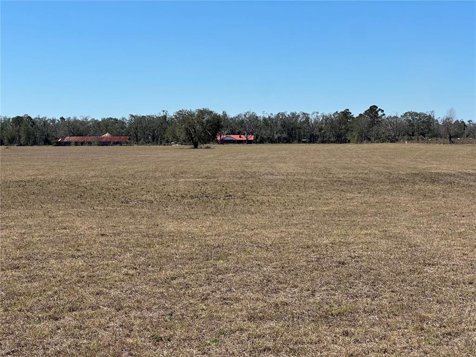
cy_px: 178
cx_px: 238
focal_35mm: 77
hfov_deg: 25.3
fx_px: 1059
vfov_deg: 19.1
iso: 32
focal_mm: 9
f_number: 2.8
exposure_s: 1/968
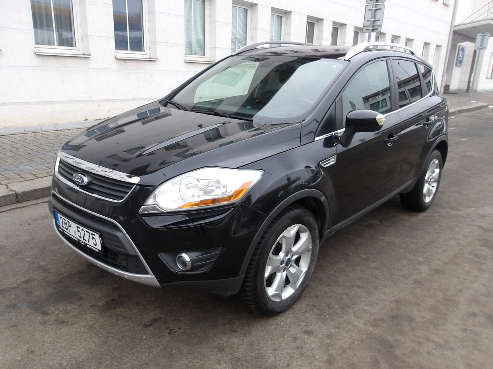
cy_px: 184
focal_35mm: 27
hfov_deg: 65.3
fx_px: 385
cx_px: 246
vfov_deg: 51.4
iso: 100
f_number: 3
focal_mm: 4.9
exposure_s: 1/40
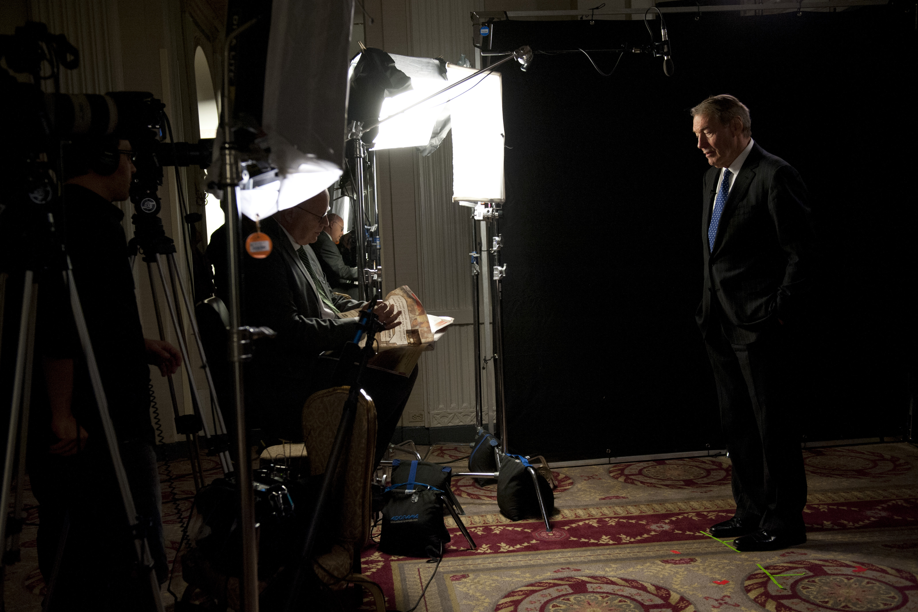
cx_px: 448
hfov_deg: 49.5
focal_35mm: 39
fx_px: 994
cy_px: 304
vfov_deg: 34.2
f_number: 4
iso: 2500
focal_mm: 38
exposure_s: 1/80
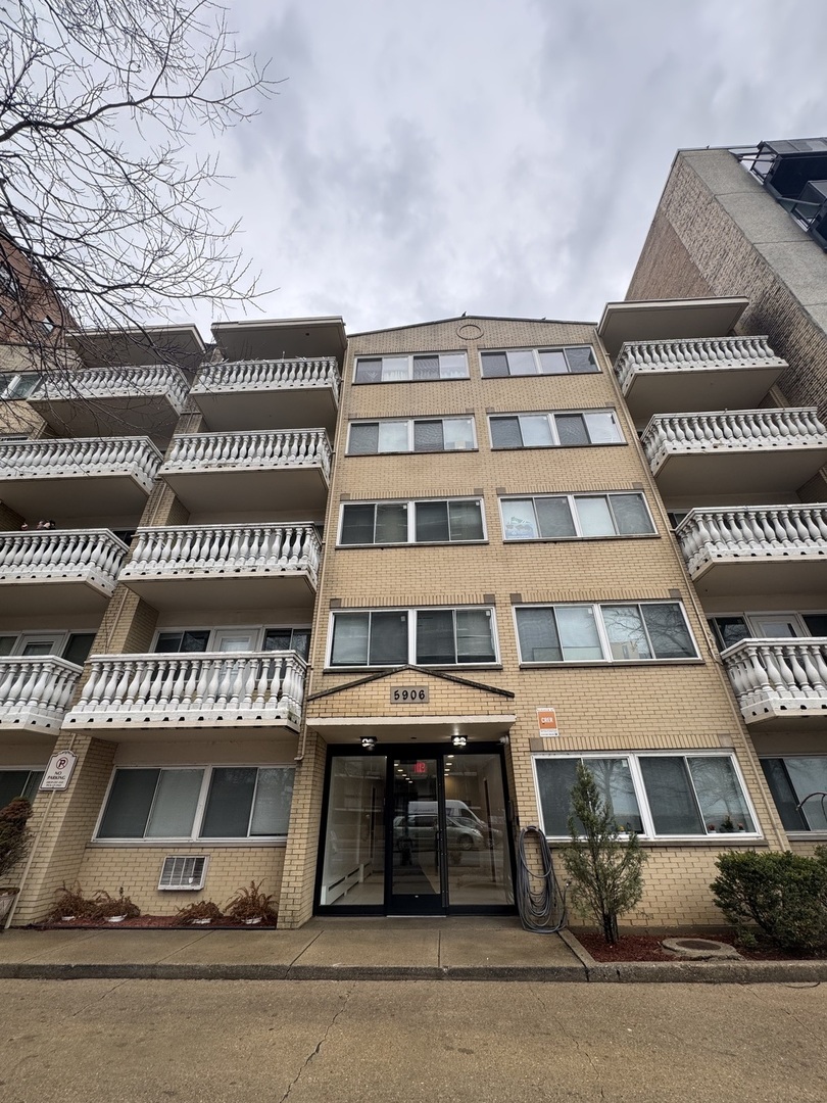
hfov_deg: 85.7
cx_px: 414
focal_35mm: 14
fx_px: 446
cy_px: 552
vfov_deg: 102.1
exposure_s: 1/329
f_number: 2.2
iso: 40
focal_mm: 2.22
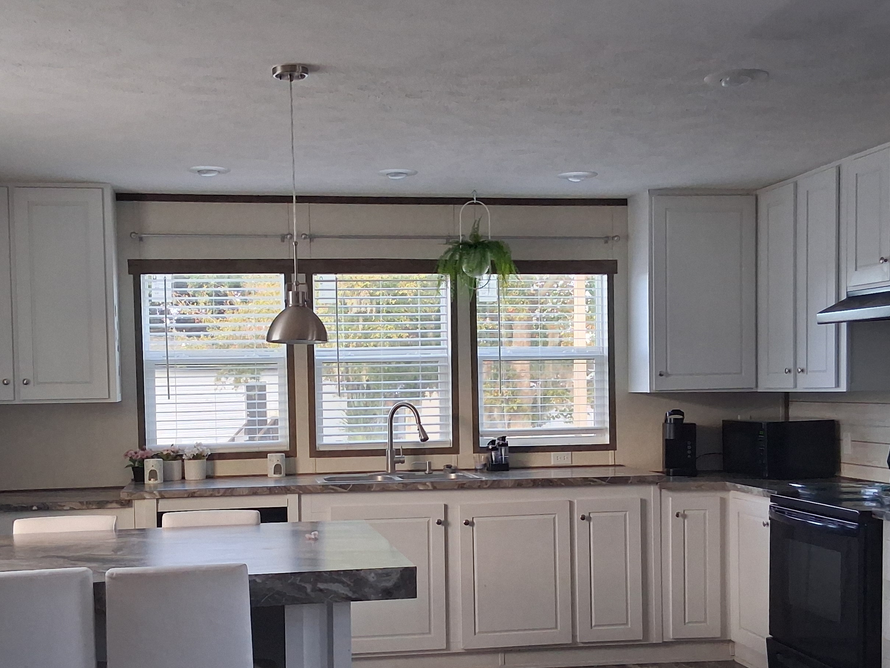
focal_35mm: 44
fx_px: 1131
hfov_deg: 42.9
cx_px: 404
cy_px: 423
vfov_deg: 32.7
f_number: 1.8
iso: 400
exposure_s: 1/120
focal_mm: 3.98
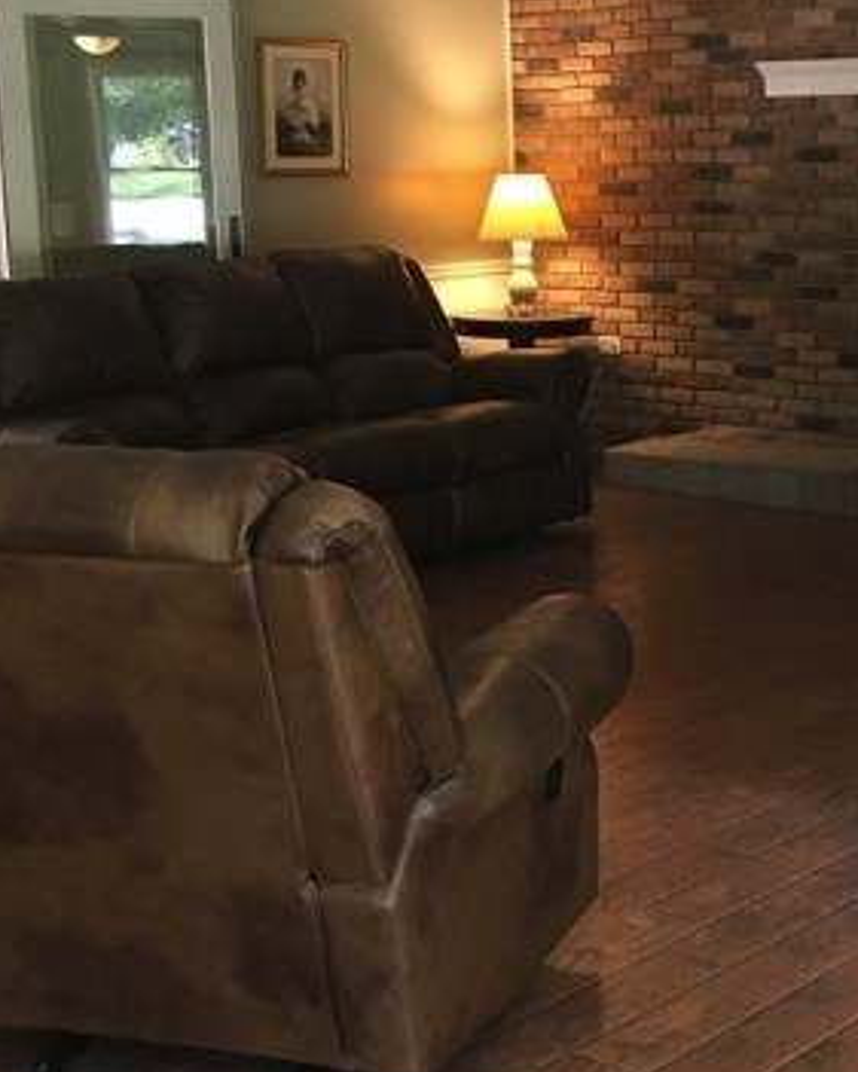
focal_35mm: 62
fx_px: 1967
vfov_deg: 30.4
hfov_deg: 24.1
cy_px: 428
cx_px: 721
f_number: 2.2
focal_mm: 4.15
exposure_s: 1/33
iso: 160
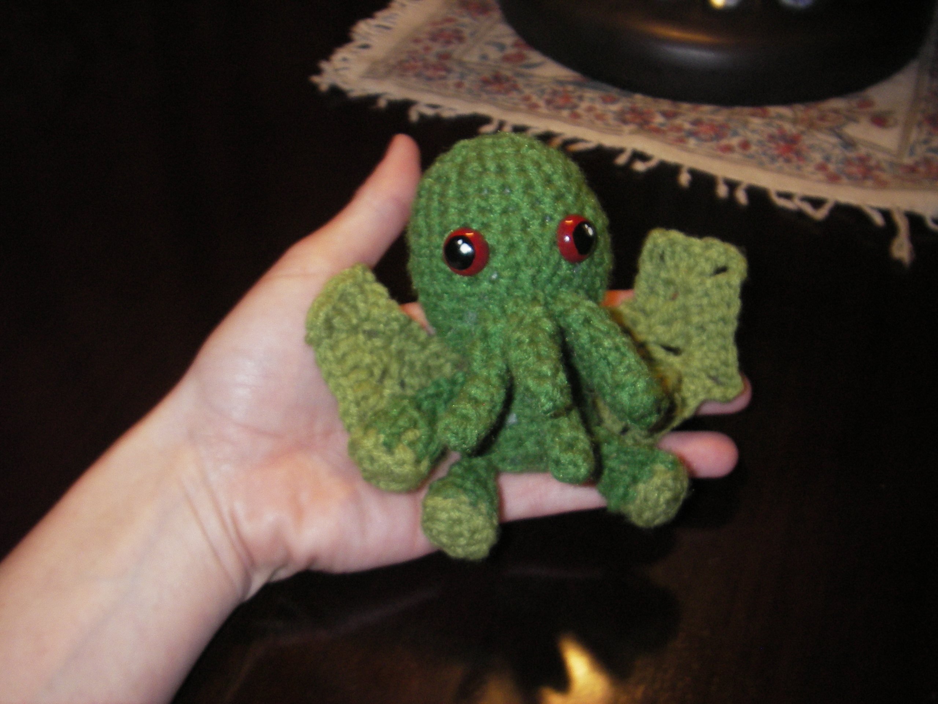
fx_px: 1030
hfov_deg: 49.0
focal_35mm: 38
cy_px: 352
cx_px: 469
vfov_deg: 37.7
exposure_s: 1/30
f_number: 3.3
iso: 100
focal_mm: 6.3
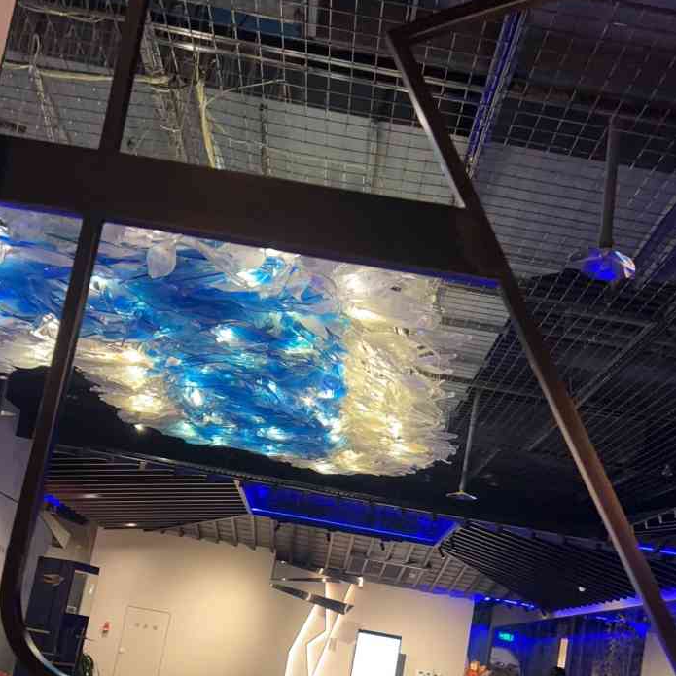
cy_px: 384
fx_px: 1547
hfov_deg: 24.7
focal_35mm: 70
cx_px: 338
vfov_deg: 24.6
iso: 400
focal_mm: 5.7
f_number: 1.5
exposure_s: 1/50
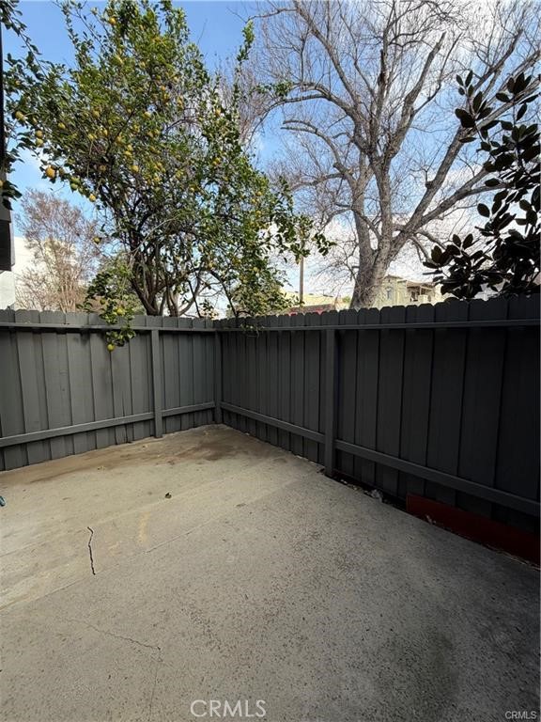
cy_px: 361
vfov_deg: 102.1
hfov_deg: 85.7
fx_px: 292
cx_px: 270
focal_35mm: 14
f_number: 2.2
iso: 50
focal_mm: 2.22
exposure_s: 1/333
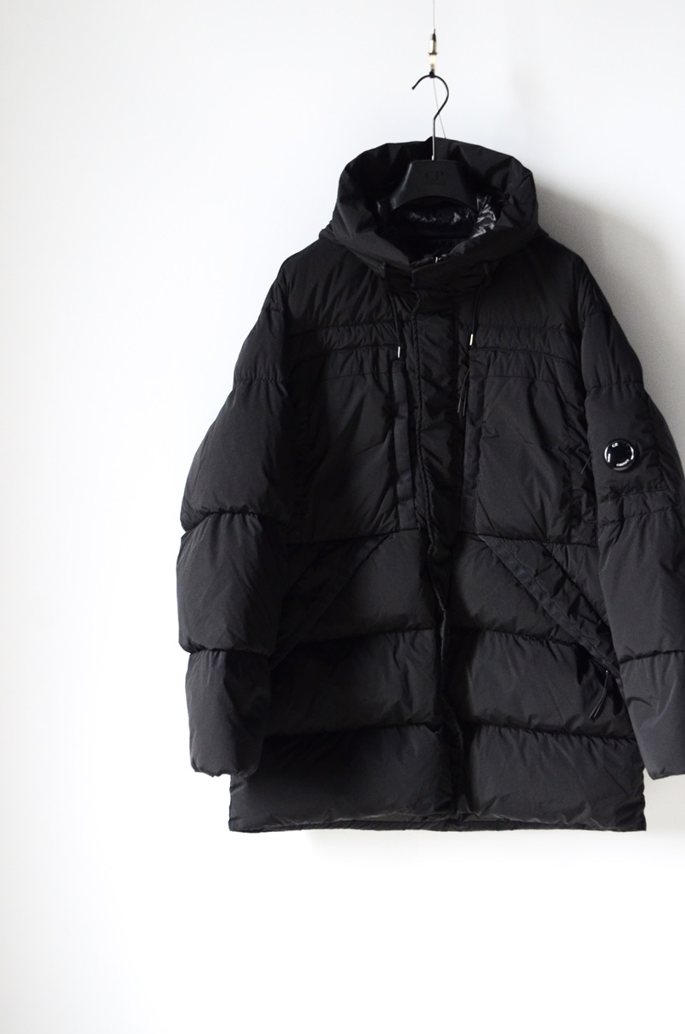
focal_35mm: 58
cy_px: 515
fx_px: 1651
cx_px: 413
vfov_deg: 34.8
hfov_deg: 23.4
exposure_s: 1/30
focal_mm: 31
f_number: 4
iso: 1250
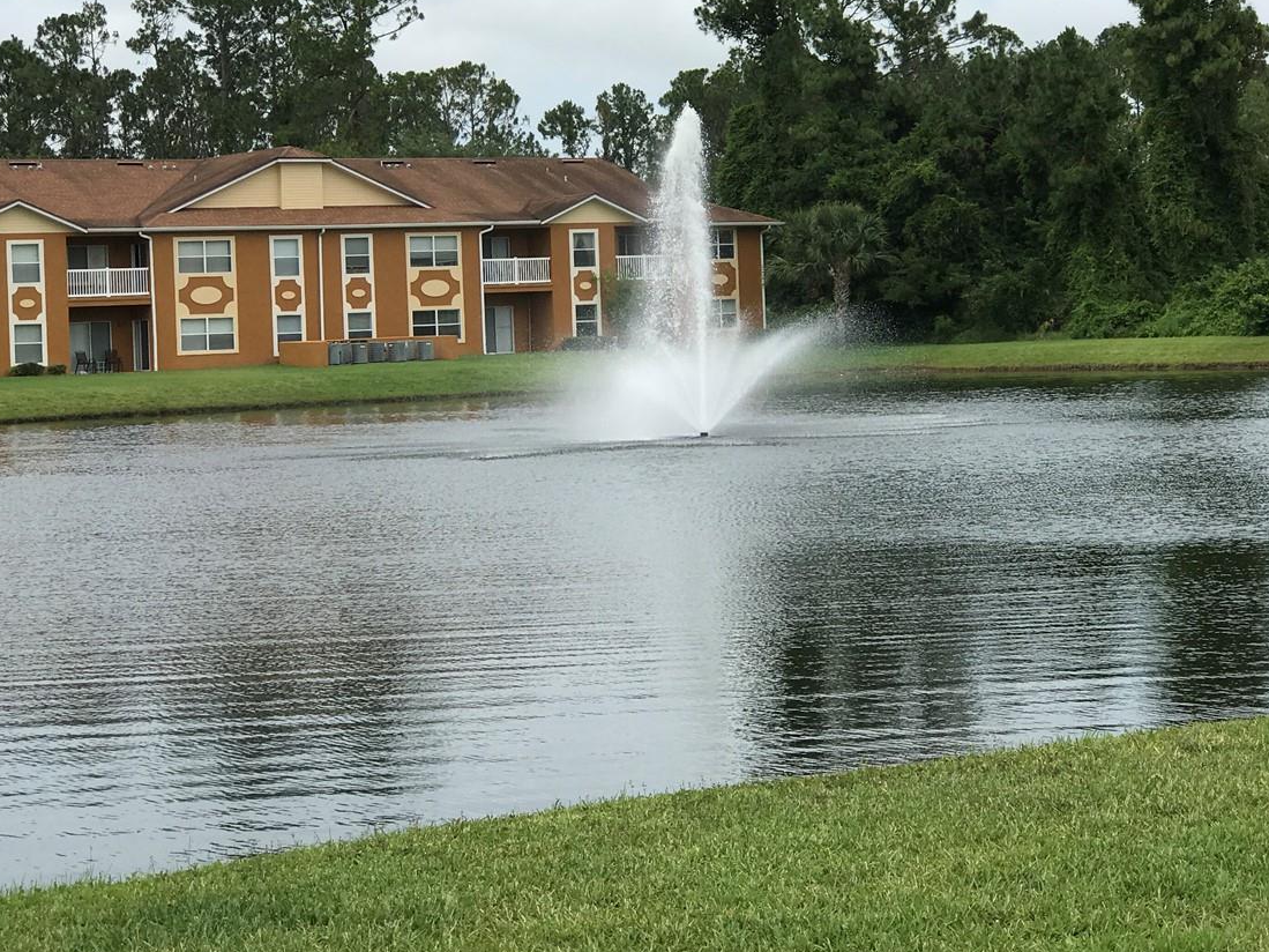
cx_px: 647
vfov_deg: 17.7
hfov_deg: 23.6
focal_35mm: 83
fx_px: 3042
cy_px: 290
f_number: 2.8
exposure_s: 1/1140
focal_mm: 6.6
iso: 20
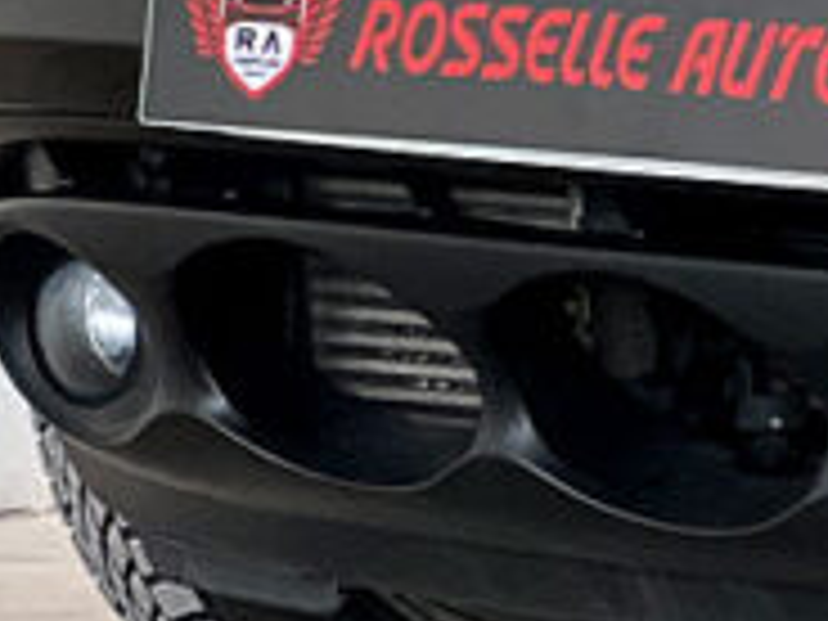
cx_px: 1580
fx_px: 8013
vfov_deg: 4.4
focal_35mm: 335
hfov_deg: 5.8
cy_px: -288
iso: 320
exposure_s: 1/40
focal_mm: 9
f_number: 2.8
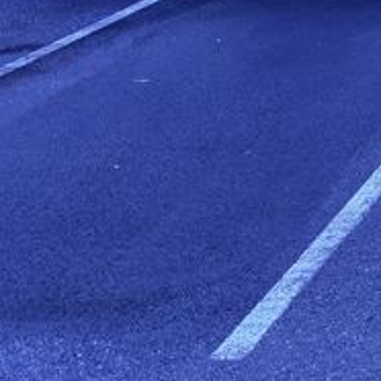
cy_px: -133
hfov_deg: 15.8
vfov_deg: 17.7
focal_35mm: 91
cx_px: 717
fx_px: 1133
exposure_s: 1/198
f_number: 1.78
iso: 50
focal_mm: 6.76
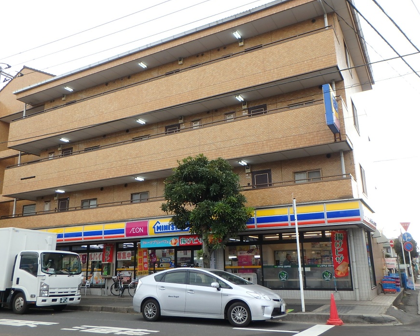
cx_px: 203
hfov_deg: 57.2
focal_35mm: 31
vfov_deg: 47.1
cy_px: 171
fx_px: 385
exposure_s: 1/80
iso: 125
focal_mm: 5.2
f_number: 4.6
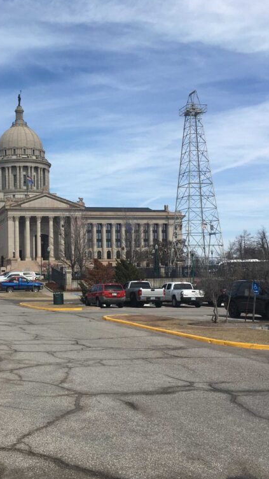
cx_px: 45
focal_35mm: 43
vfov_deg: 47.4
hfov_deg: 27.0
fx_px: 545
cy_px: 238
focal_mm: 4.15
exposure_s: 1/1876
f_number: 2.2
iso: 25
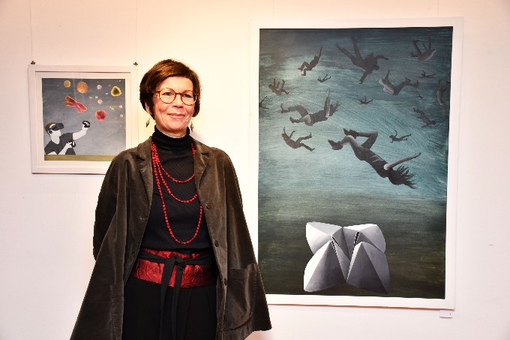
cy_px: 170
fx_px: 566
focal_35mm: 40
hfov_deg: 48.5
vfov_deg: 33.4
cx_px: 255
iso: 450
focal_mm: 27
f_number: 4
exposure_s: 1/60
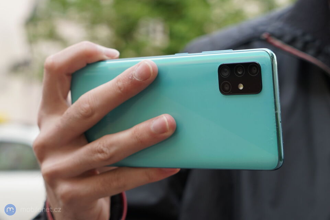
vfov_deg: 33.4
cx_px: 165
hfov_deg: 48.5
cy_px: 110
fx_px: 367
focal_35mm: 40
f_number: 4.5
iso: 100
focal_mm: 40
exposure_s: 1/125
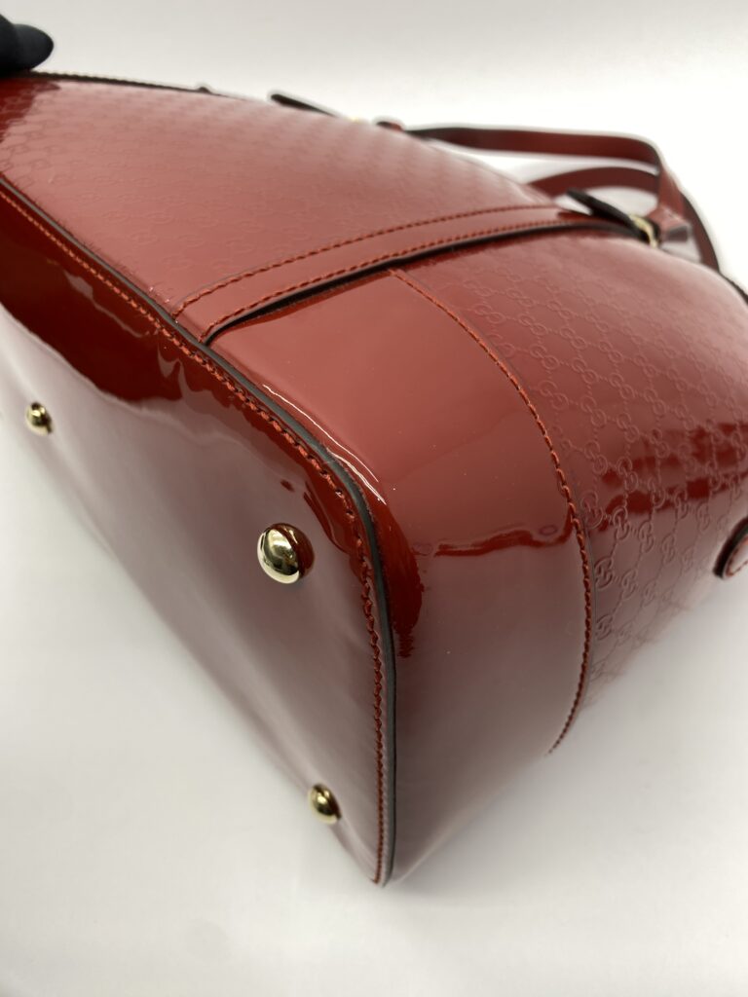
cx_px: 374
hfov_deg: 54.9
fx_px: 720
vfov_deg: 69.4
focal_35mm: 25
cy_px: 498
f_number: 1.8
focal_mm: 4.25
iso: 50
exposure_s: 1/100
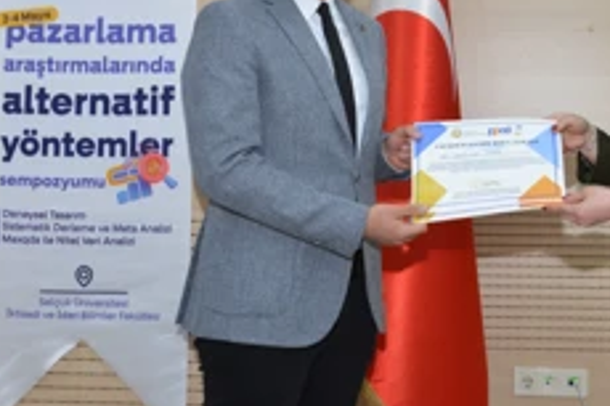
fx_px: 1101
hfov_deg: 30.0
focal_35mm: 65
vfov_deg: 20.6
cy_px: 65
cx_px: 520
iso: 1600
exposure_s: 1/80
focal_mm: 34
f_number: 8
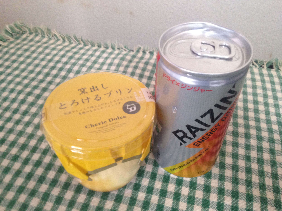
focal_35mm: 35
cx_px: 141
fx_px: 285
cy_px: 106
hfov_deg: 52.6
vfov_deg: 40.7
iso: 160
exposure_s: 1/20
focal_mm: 4.28
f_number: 2.4
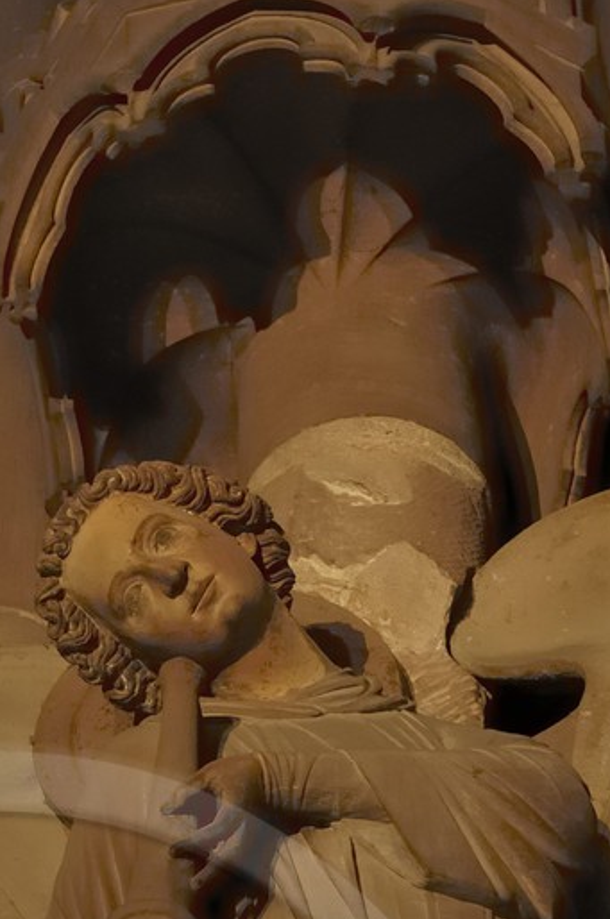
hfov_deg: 4.2
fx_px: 8339
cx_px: -9
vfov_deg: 6.2
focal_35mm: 327
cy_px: 1305
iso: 100
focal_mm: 70
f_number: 8
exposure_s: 4
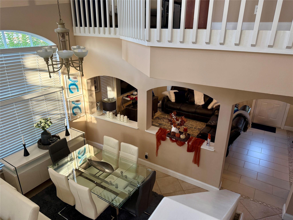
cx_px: 146
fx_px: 203
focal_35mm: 24
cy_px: 110
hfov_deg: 71.6
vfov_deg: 56.8
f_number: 1.78
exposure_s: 1/120
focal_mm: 6.76
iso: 200
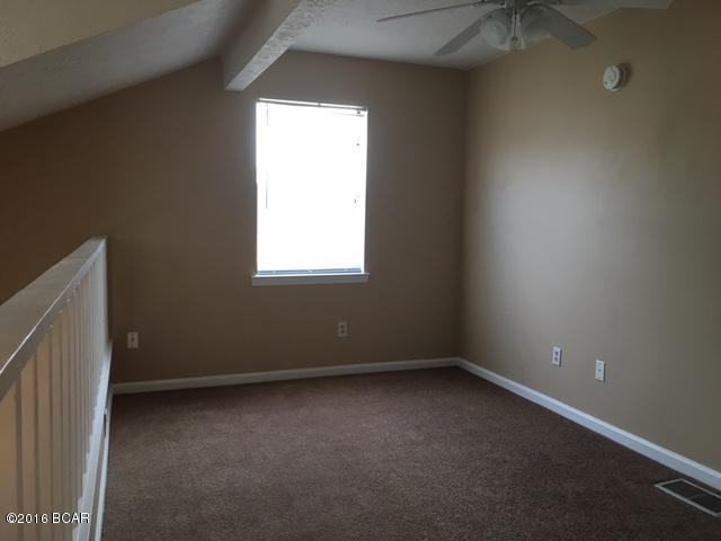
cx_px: 360
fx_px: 604
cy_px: 270
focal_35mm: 29
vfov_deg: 48.2
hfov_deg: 61.7
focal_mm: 4.15
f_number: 2.2
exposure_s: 1/30
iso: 32
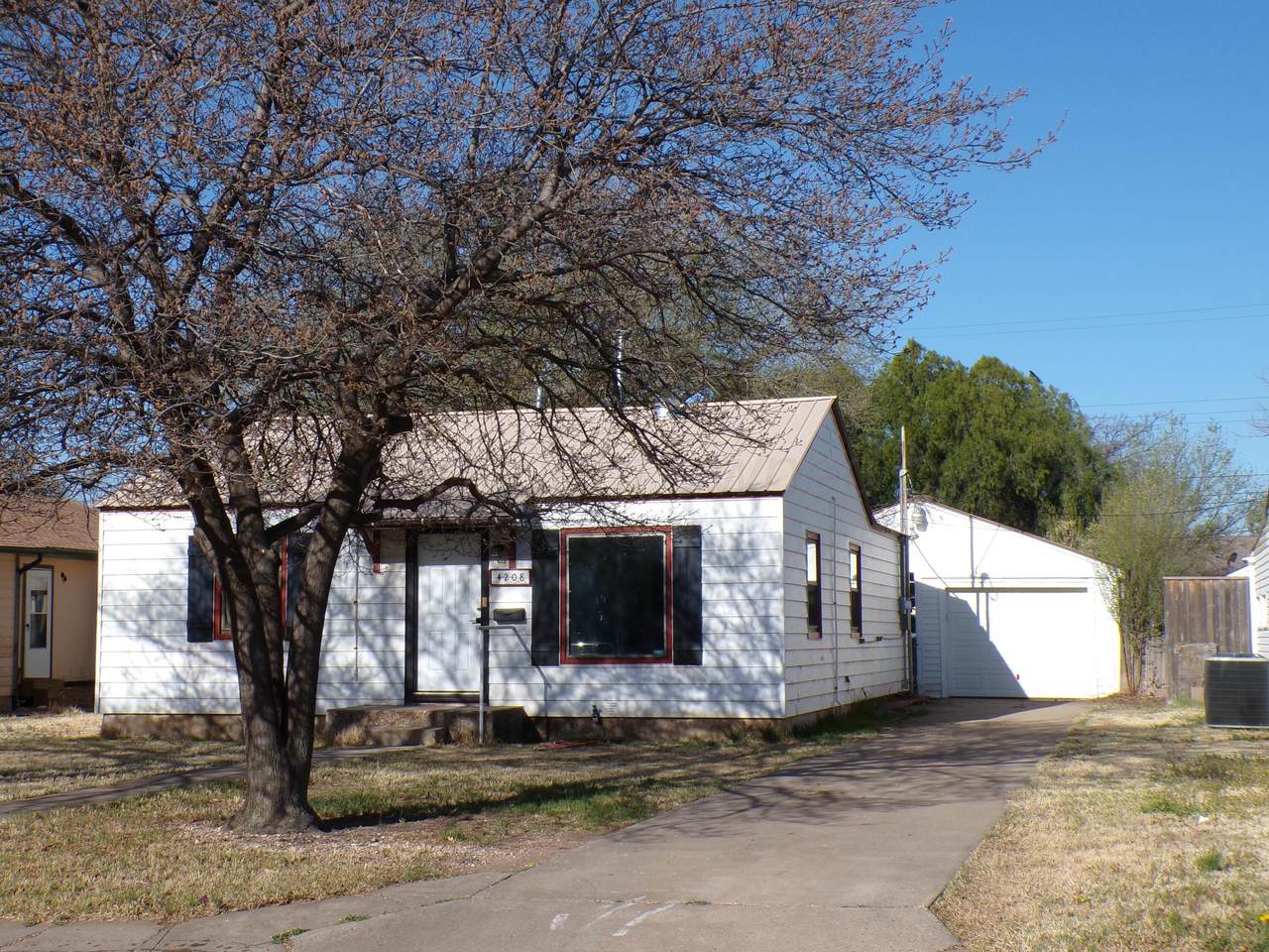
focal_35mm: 49
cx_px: 634
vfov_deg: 29.7
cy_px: 476
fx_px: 1796
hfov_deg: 38.9
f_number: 5.3
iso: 100
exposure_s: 1/550
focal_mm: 8.7
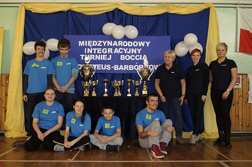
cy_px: 84
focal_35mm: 36
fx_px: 252
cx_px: 126
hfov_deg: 53.2
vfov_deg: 36.8
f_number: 4.5
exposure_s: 1/125
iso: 800
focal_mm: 24
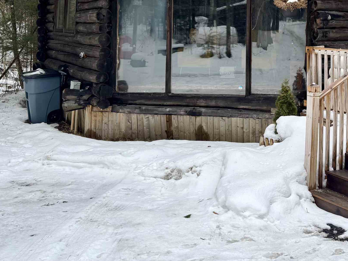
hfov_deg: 40.2
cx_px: 255
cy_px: 26
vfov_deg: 30.2
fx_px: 462
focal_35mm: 46
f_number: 1.78
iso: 80
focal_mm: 6.76
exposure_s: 1/1042
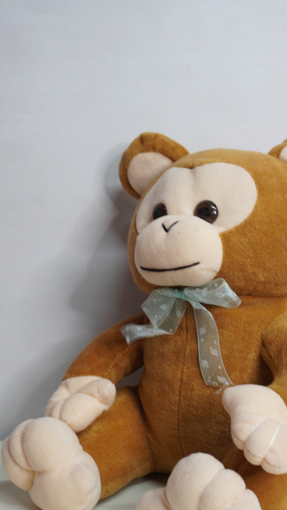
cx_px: 187
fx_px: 726
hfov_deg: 22.3
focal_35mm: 54
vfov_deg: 38.7
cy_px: 270
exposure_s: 1/25
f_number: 5
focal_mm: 27
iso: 500
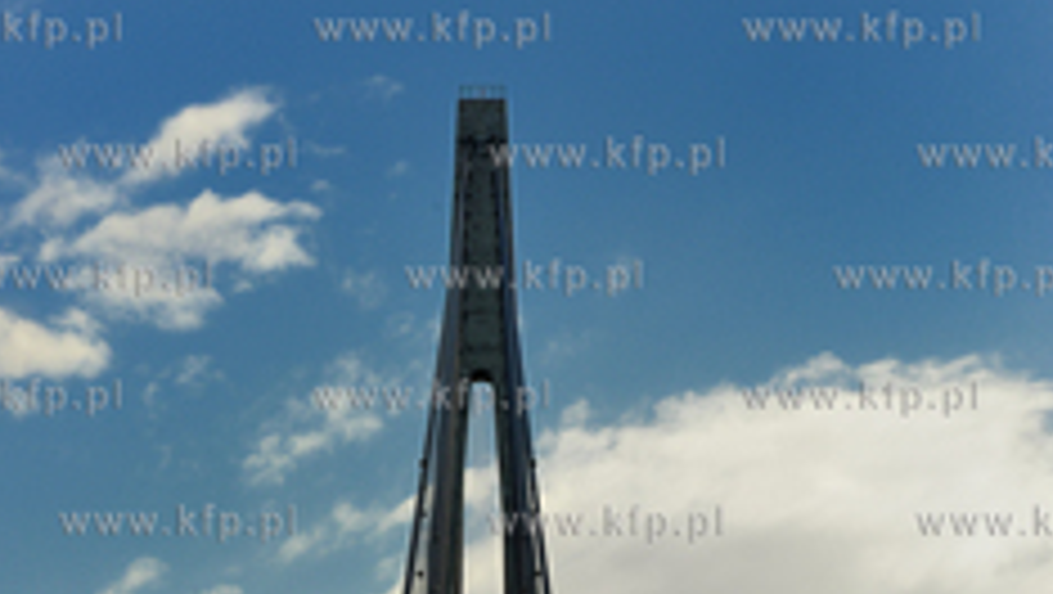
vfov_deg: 9.5
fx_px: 3493
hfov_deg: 17.1
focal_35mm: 125
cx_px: 464
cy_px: 882
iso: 200
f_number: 13
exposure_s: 1/80
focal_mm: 70
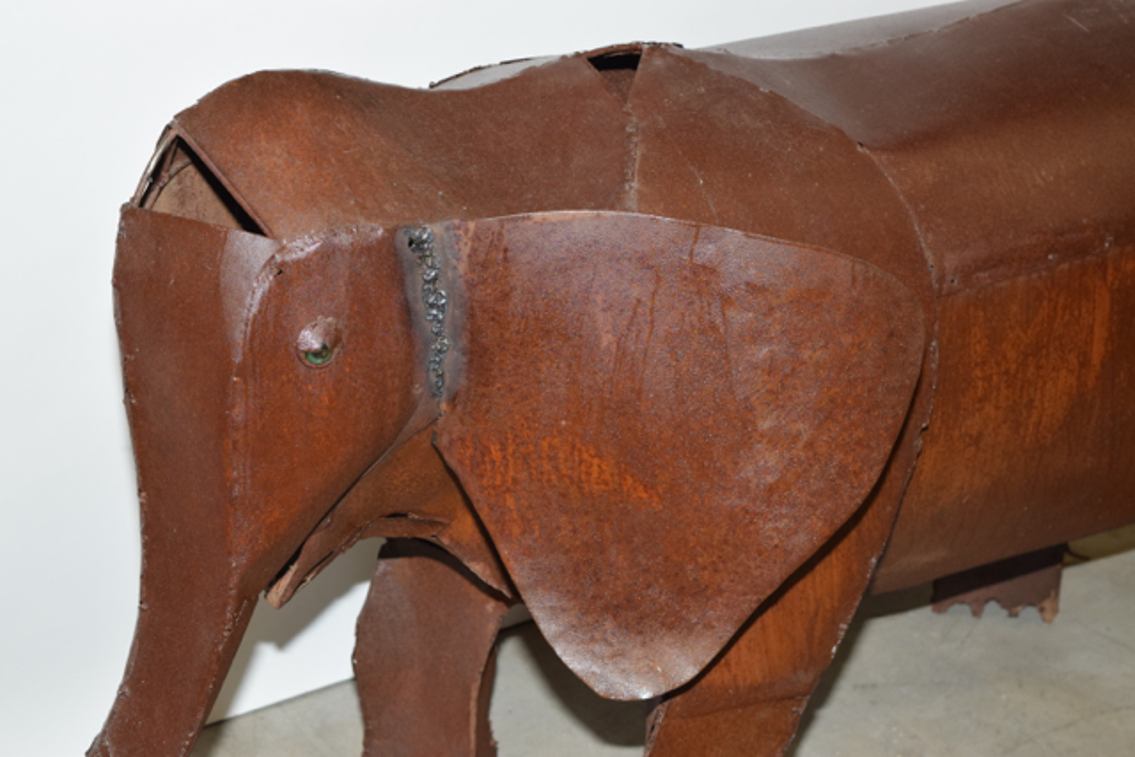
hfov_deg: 27.0
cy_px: 378
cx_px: 568
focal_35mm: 75
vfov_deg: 18.2
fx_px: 2365
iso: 800
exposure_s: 1/125
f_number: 5.6
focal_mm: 50
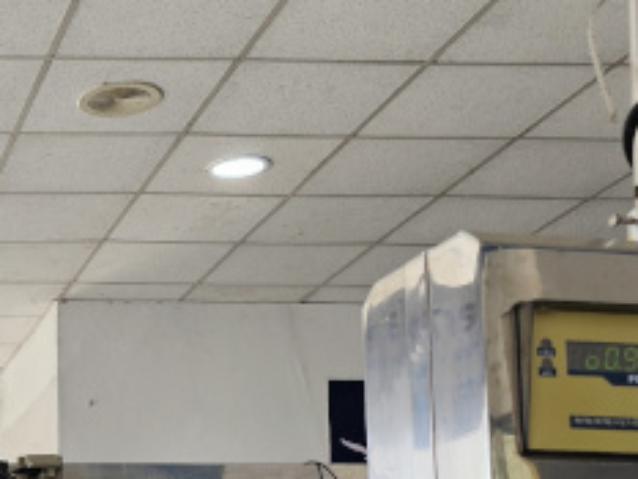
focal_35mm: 79
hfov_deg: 22.1
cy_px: 545
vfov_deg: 17.9
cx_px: -203
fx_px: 1457
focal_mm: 6.3
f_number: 1.7
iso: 80
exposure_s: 1/190
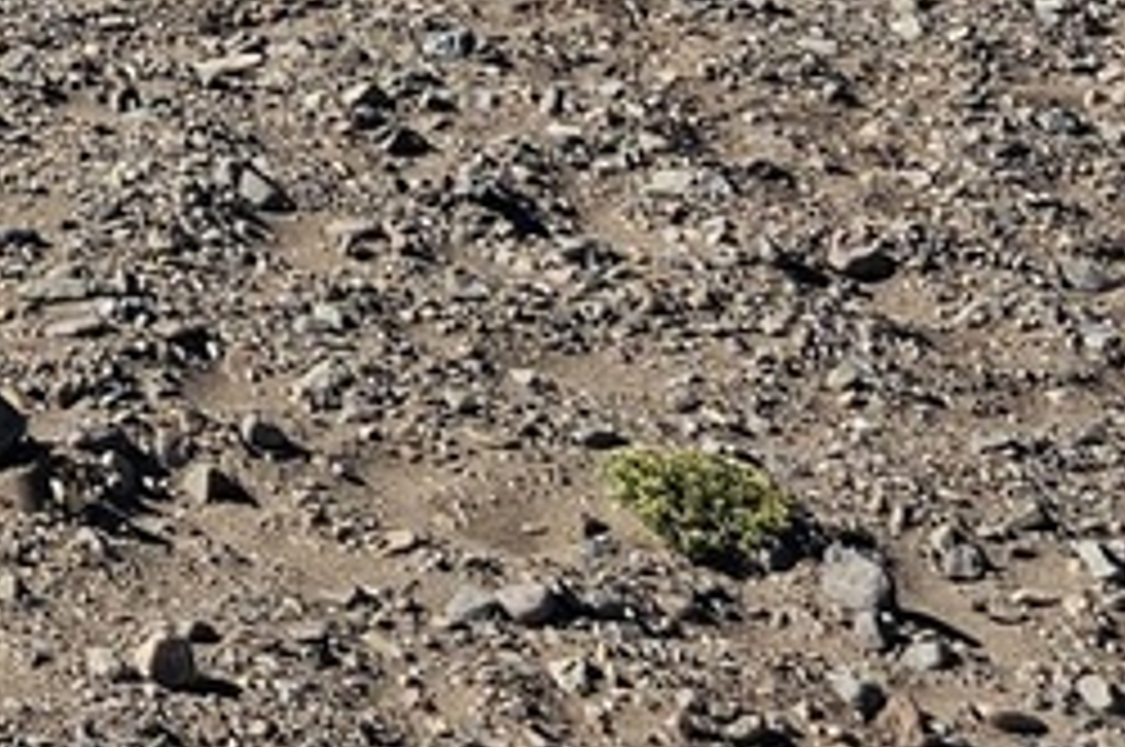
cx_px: -1246
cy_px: -1530
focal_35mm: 138
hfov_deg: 12.7
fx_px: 4307
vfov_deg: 8.3
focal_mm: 6.3
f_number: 1.7
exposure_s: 1/965
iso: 10
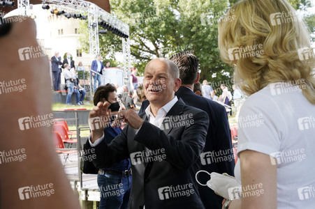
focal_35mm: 52
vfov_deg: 26.0
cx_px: 158
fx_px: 455
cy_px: 104
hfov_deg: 38.2
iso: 640
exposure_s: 1/200
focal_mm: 52
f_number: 9
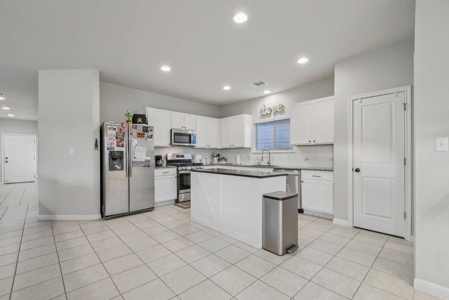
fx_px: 187
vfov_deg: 77.3
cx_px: 224
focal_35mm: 15
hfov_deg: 100.4
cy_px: 150
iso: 400
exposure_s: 1/13
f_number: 8
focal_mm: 10
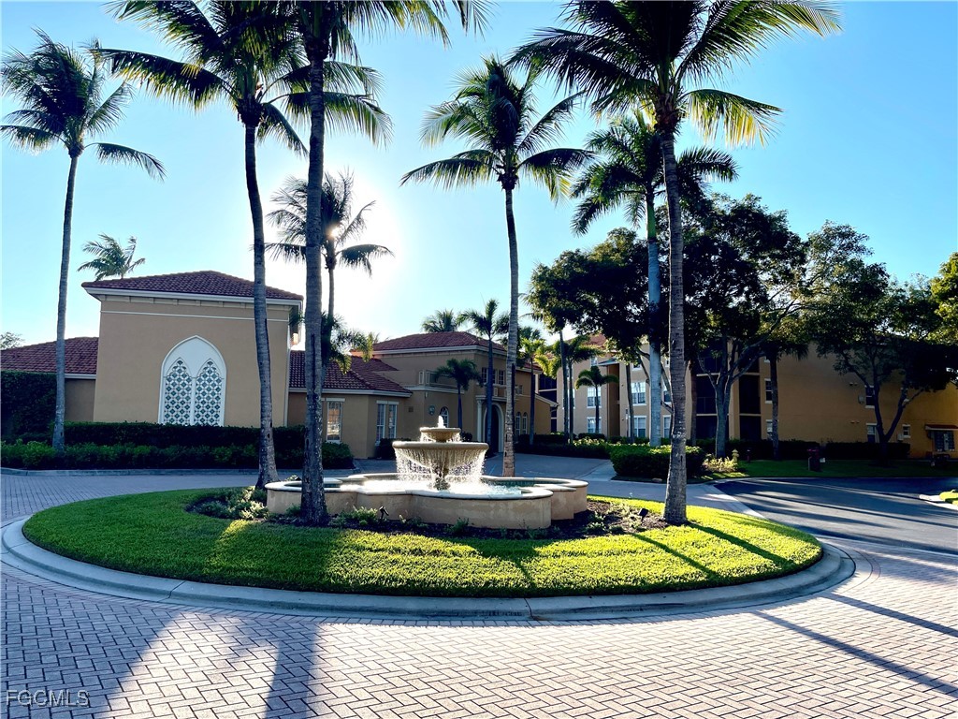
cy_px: 360
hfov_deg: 69.4
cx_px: 479
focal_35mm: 25
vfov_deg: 54.9
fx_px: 692
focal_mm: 5.1
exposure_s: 1/4049
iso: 32
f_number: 1.6
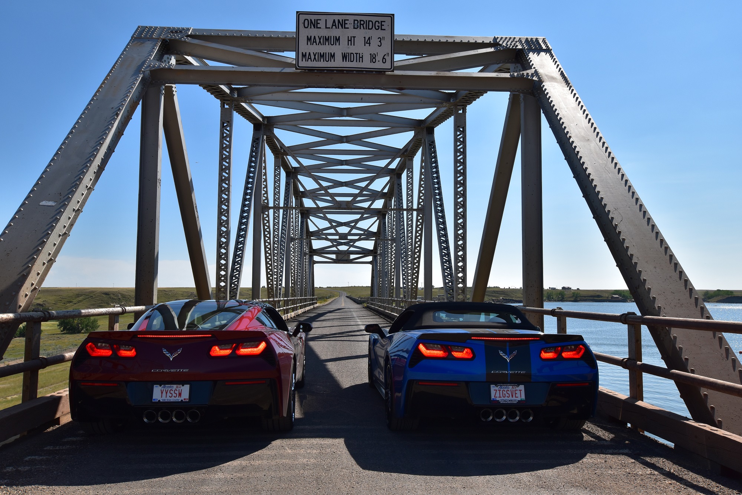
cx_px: 371
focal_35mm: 30
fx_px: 618
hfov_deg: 61.9
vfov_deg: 43.6
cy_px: 248
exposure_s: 1/500
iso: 280
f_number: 11
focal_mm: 20
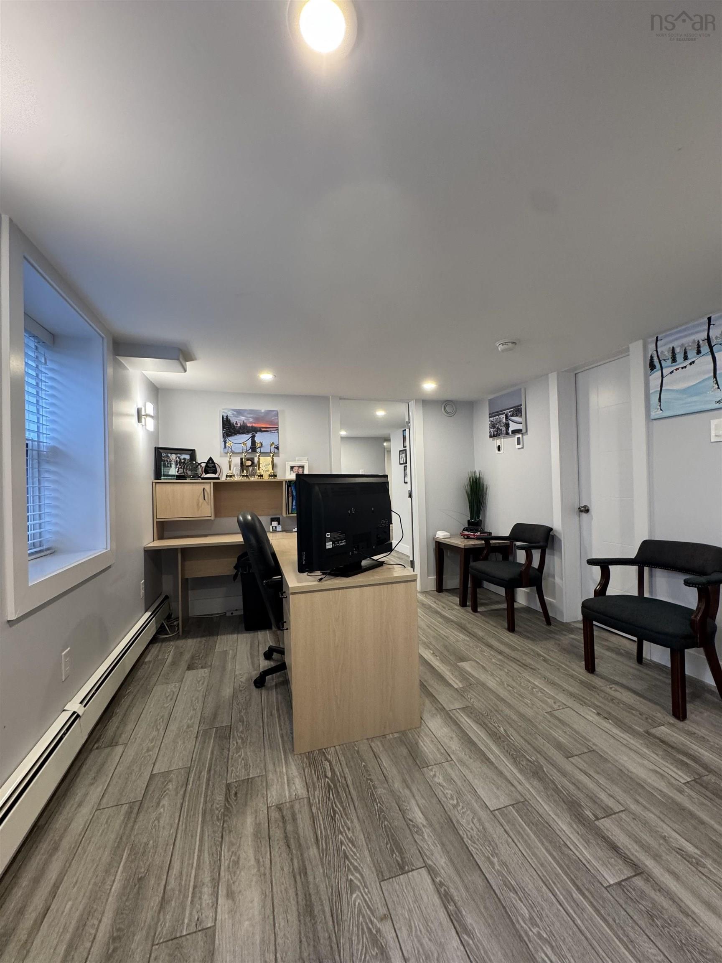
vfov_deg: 102.1
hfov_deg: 85.7
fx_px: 389
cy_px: 482
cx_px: 361
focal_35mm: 14
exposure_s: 1/60
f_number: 2.2
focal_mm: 2.22
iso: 200
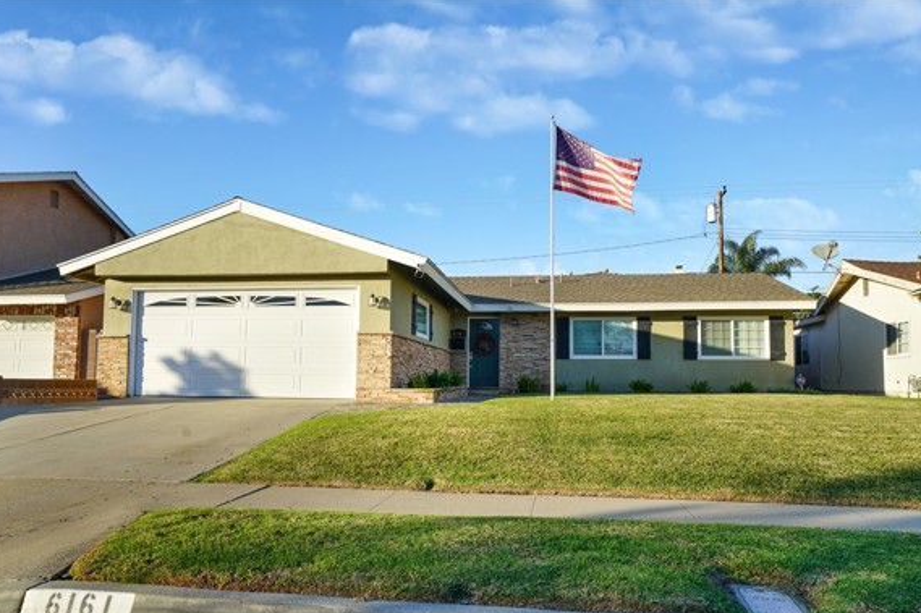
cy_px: 341
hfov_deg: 67.4
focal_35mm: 27
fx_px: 691
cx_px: 458
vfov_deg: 47.8
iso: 100
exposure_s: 1/125
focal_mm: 24
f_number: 9
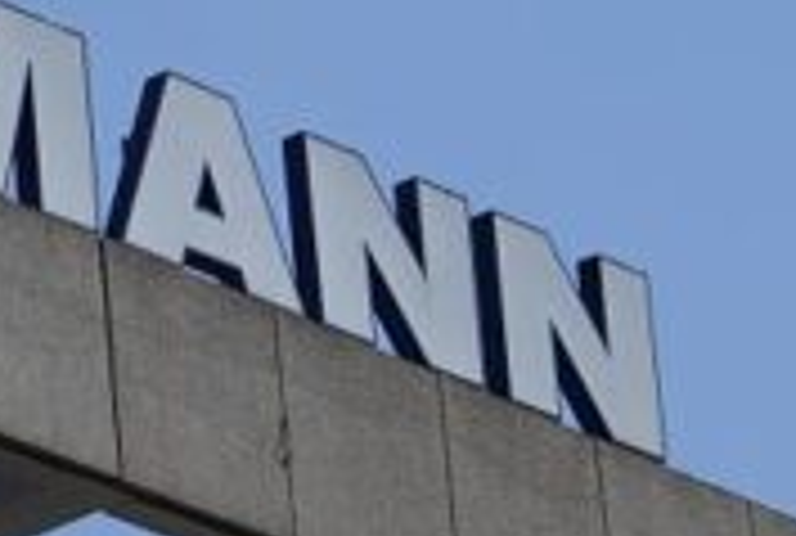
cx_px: -193
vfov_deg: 3.9
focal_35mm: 355
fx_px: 7869
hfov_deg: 5.8
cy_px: 36
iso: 100
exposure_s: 1/250
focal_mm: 70
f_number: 13
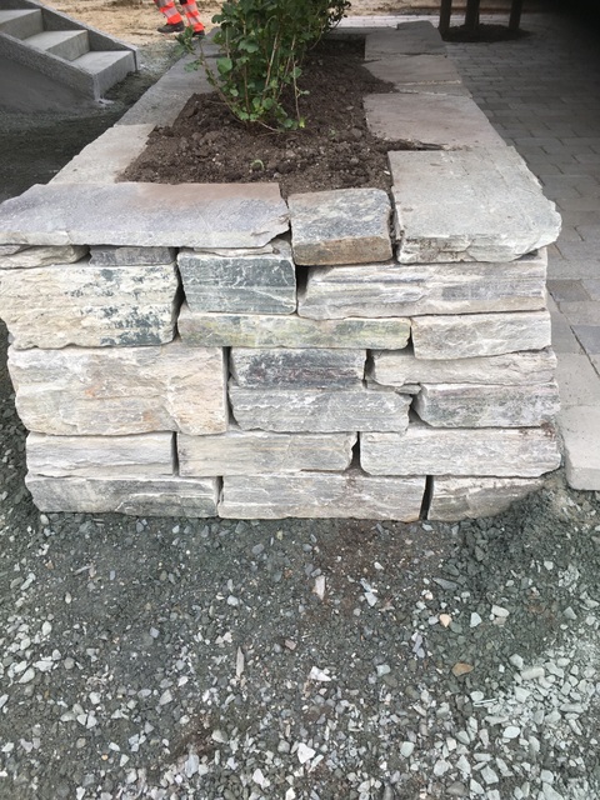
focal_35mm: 29
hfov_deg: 48.2
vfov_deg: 61.7
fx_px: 670
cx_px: 300
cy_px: 400
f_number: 2.2
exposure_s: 1/314
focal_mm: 4.15
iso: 25
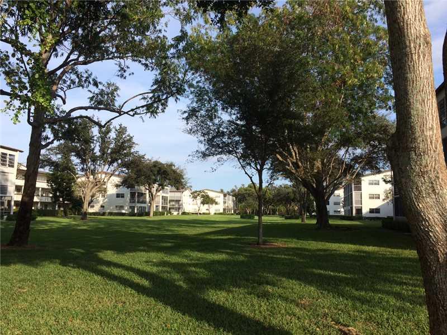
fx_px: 374
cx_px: 224
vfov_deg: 48.2
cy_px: 168
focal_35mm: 29
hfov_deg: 61.7
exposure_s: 1/1642
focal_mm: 4.15
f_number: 2.2
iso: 32
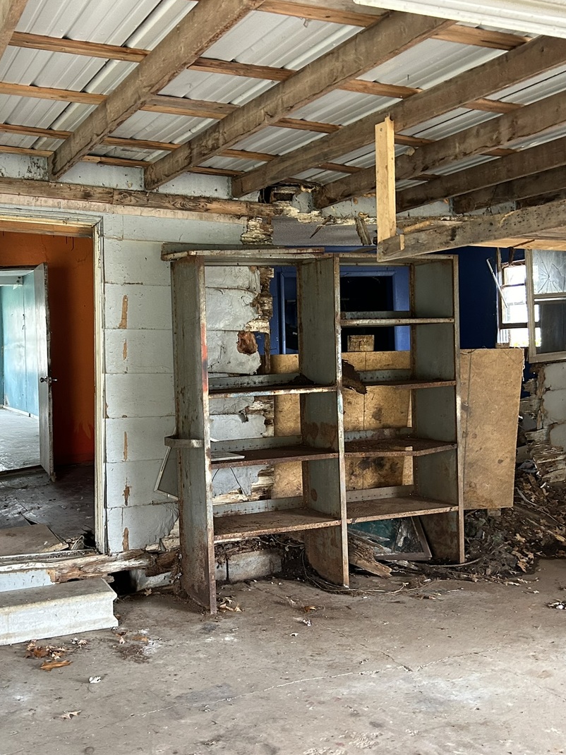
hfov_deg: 40.0
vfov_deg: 52.6
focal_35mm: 35
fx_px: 763
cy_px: 377
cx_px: 169
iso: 320
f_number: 1.5
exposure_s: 1/60
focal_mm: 5.7
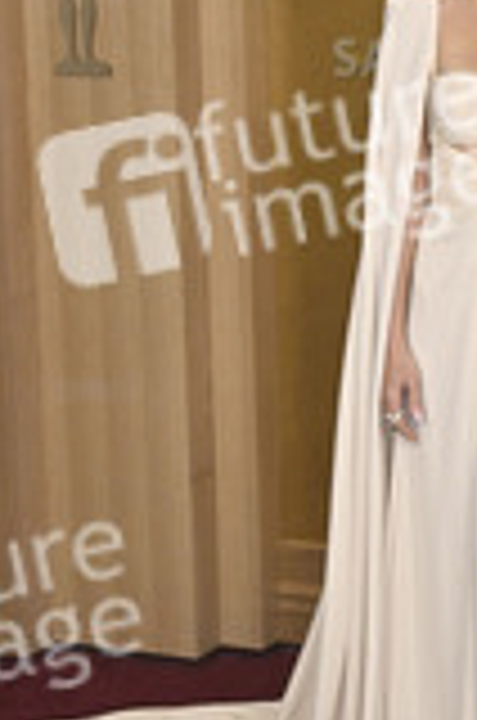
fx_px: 1896
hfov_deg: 14.2
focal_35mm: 95
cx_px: 400
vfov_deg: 21.5
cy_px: 405
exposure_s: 1/320
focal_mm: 38
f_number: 6.3
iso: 2500
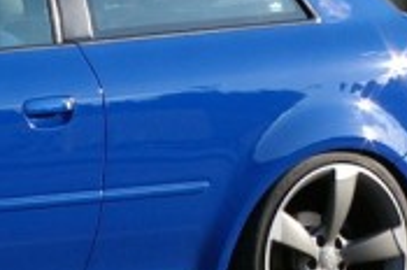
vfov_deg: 4.4
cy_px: 125
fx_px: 3490
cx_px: -433
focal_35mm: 309
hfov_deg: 6.5
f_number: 8
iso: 200
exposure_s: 1/180
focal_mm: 45
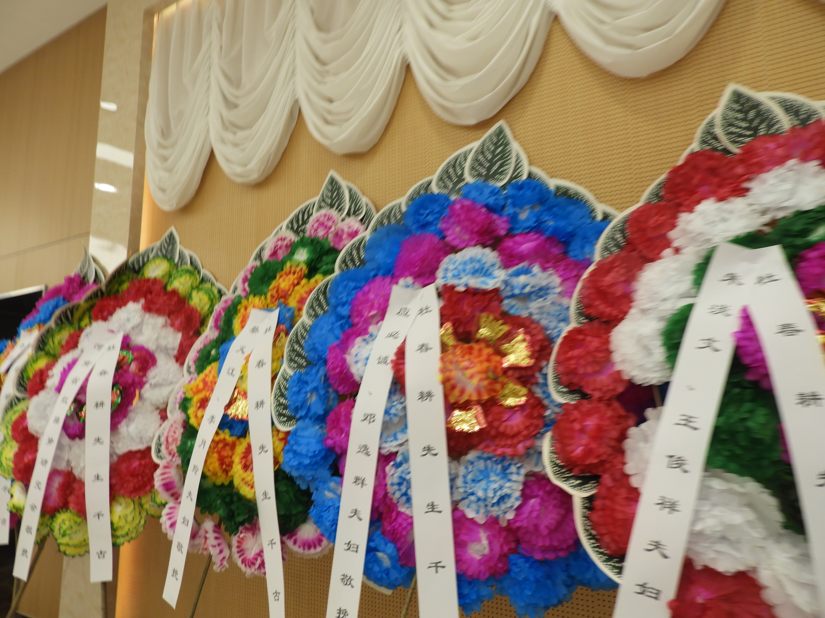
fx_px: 572
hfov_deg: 71.6
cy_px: 309
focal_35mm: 24
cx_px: 412
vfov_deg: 56.8
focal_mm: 4.3
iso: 100
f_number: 3.3
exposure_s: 1/30
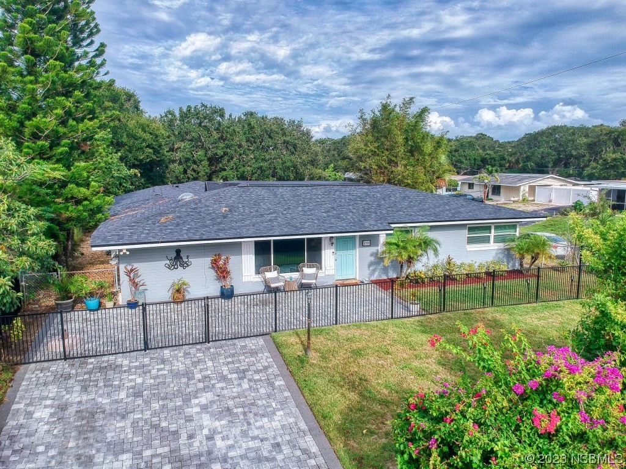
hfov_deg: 69.4
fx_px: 452
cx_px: 313
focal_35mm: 25
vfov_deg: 54.9
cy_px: 234
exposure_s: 1/2000
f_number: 2.6
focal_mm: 4.49
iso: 101
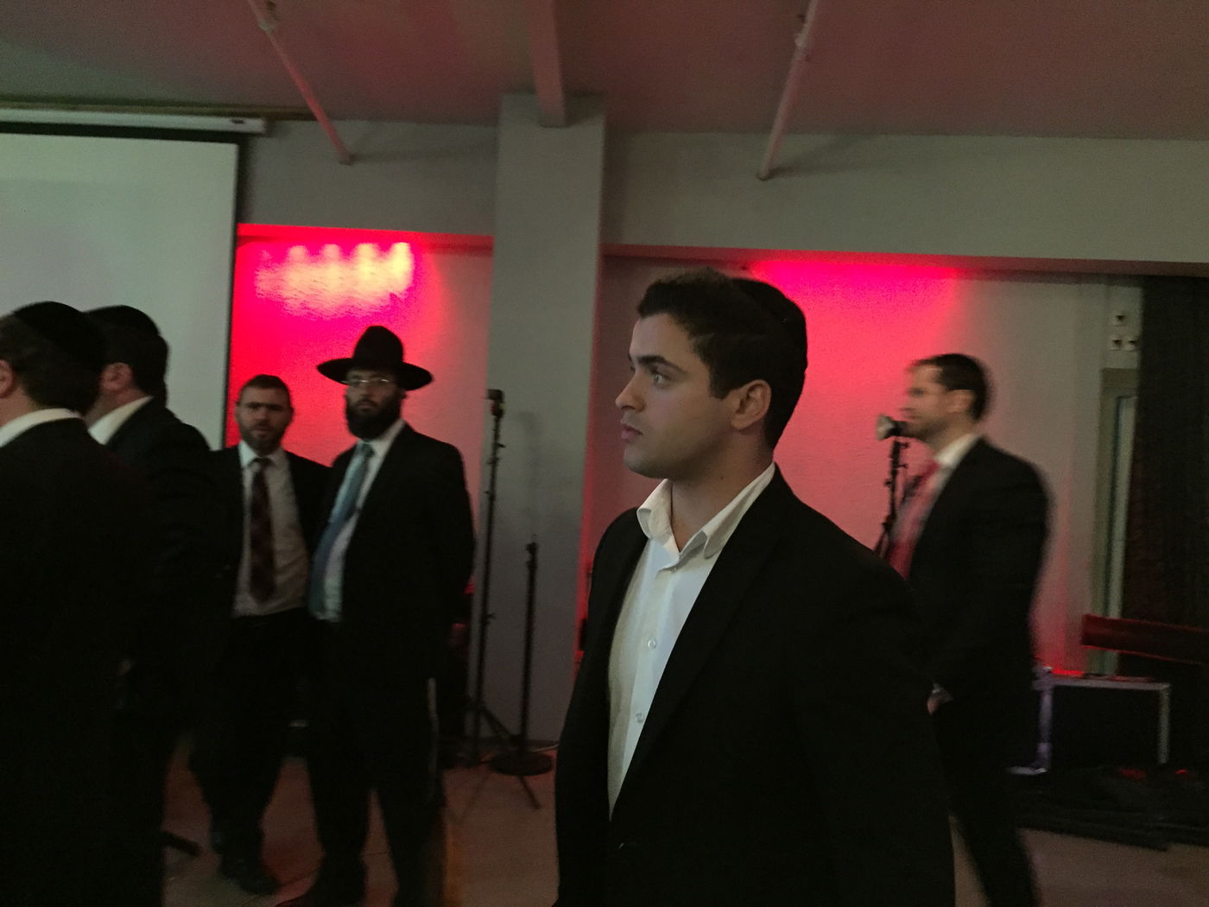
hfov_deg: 61.7
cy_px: 454
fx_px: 1013
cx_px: 604
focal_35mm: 29
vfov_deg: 48.2
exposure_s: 1/15
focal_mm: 4.15
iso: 400
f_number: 2.2
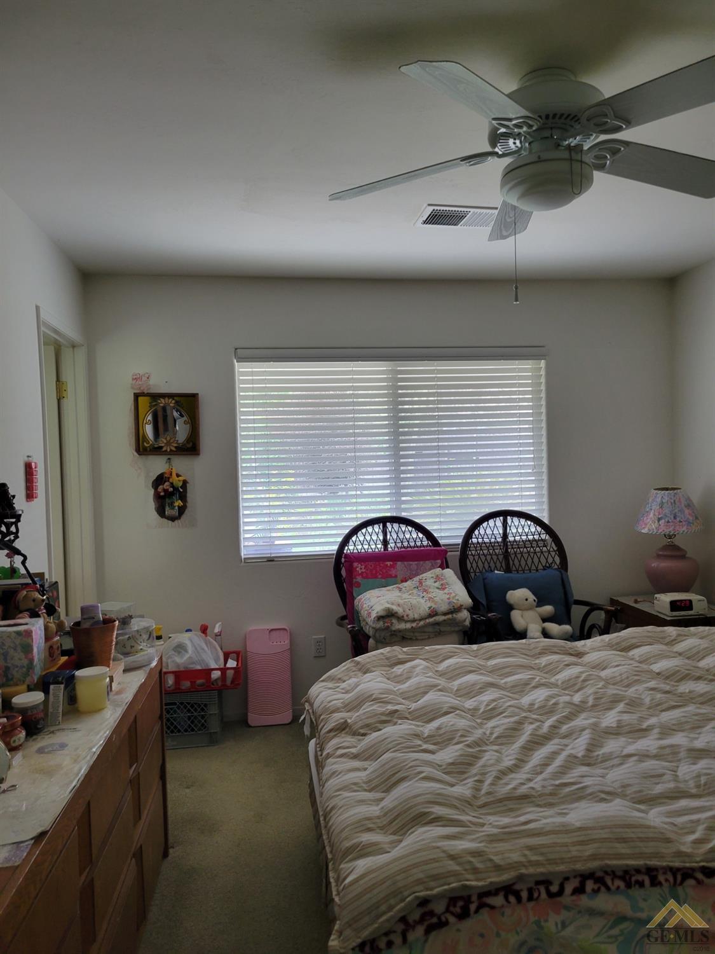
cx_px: 358
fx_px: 716
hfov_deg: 53.1
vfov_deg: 67.3
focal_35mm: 26
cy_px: 477
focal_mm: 5.4
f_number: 1.8
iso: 160
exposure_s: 1/60
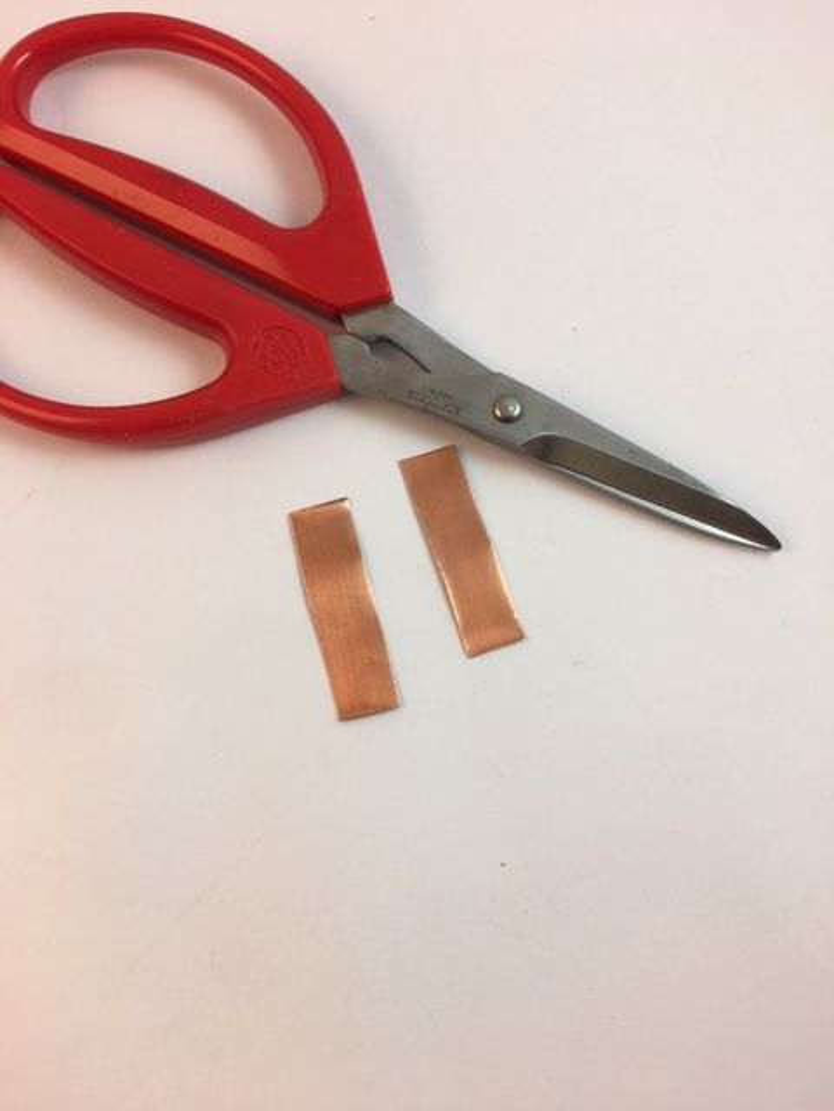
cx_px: 417
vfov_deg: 61.7
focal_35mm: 29
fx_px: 932
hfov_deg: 48.2
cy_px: 556
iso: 25
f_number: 2.2
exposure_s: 1/120
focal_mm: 4.15
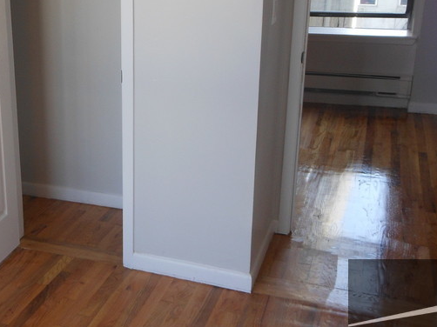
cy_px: 103
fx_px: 644
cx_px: 80
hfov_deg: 36.1
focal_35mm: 51
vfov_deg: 28.3
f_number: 3.2
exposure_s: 1/50
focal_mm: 4.5
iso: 80
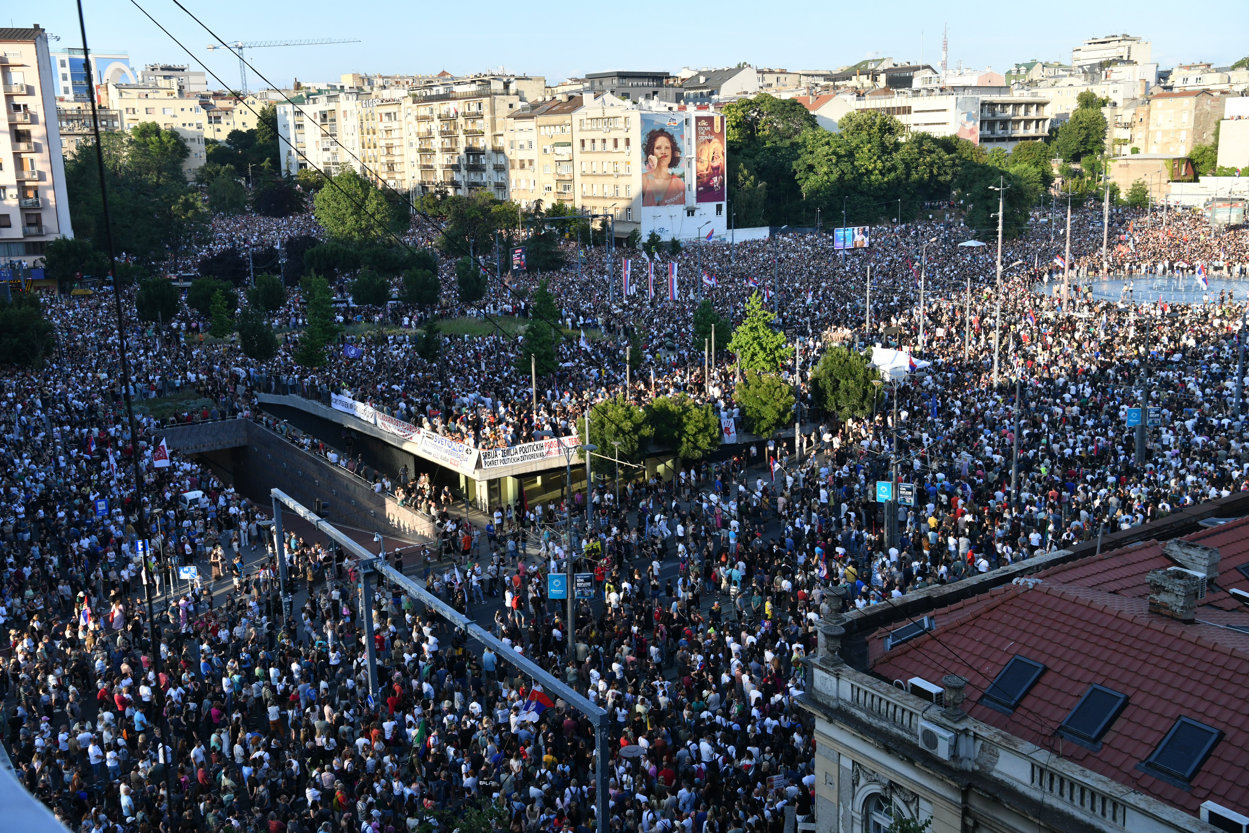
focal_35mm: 38
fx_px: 1318
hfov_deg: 50.7
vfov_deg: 35.1
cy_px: 416
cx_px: 624
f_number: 5.6
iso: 800
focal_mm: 38
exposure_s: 1/1600
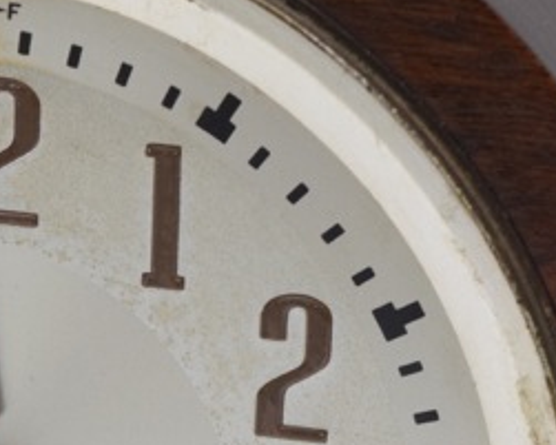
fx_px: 5085
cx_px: -44
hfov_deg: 6.2
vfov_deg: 5.0
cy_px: 470
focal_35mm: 309
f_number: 5.6
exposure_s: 1/100
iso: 800
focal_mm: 55
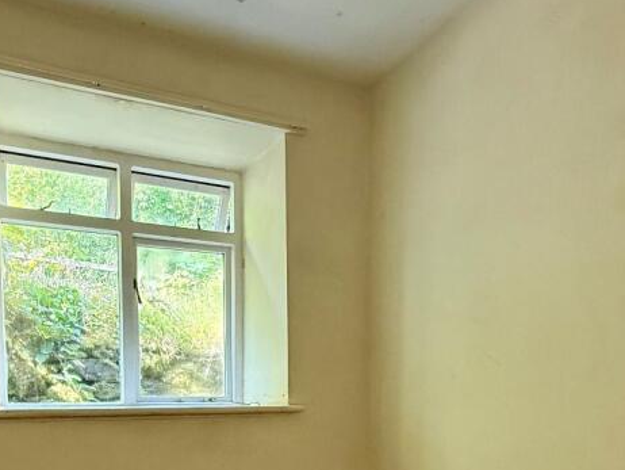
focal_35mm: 31
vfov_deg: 40.9
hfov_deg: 57.4
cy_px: 447
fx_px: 560
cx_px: 225
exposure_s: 1/99
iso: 250
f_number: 2.2
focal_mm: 2.22
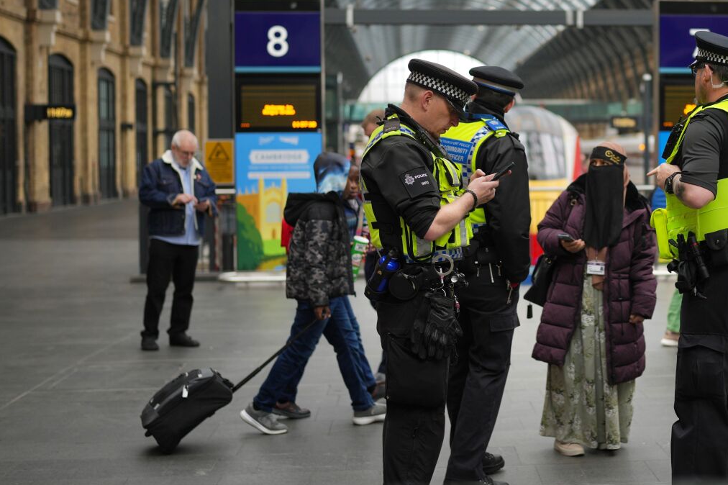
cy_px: 167
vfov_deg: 22.2
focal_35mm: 61
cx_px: 541
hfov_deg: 32.3
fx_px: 1233
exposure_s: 1/400
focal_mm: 35
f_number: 1.4
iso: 125
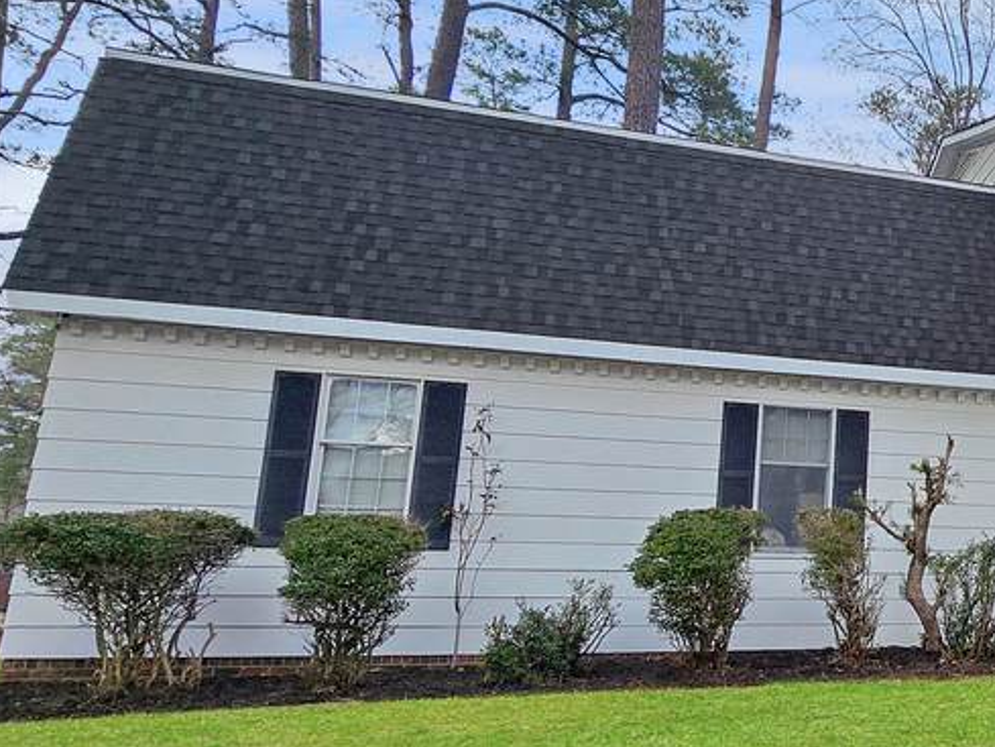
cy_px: 407
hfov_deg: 41.2
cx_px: 1131
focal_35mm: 34
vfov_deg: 41.8
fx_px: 978
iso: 50
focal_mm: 2.2
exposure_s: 1/748
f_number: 2.2
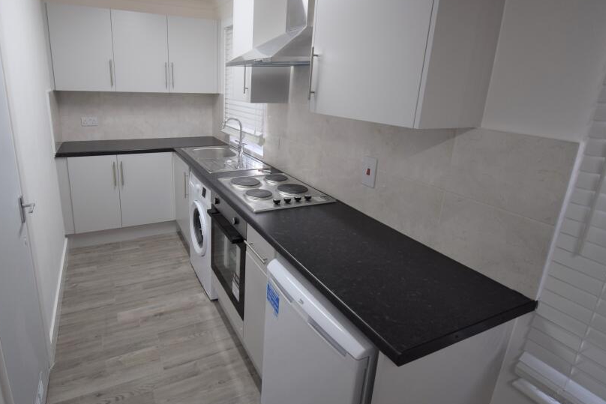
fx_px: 320
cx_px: 254
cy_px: 174
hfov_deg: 86.2
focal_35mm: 19
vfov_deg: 64.3
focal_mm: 10
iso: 400
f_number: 5
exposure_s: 1/100
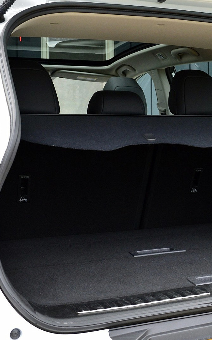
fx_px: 555
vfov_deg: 34.0
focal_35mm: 60
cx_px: 155
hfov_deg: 21.5
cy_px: 171
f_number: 7.1
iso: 800
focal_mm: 26
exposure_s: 1/60
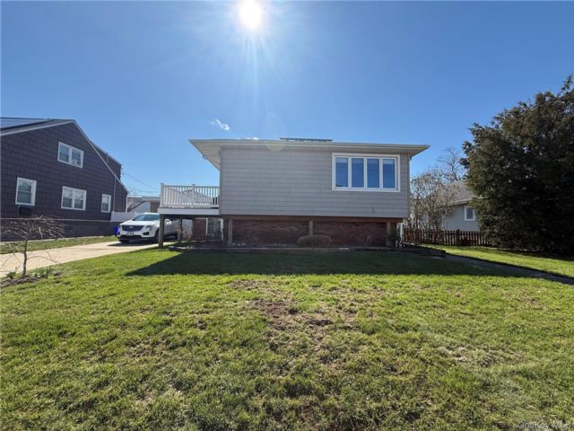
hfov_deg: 102.1
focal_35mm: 14
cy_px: 216
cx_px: 287
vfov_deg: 85.7
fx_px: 232
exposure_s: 1/1656
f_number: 2.2
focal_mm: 2.22
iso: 50
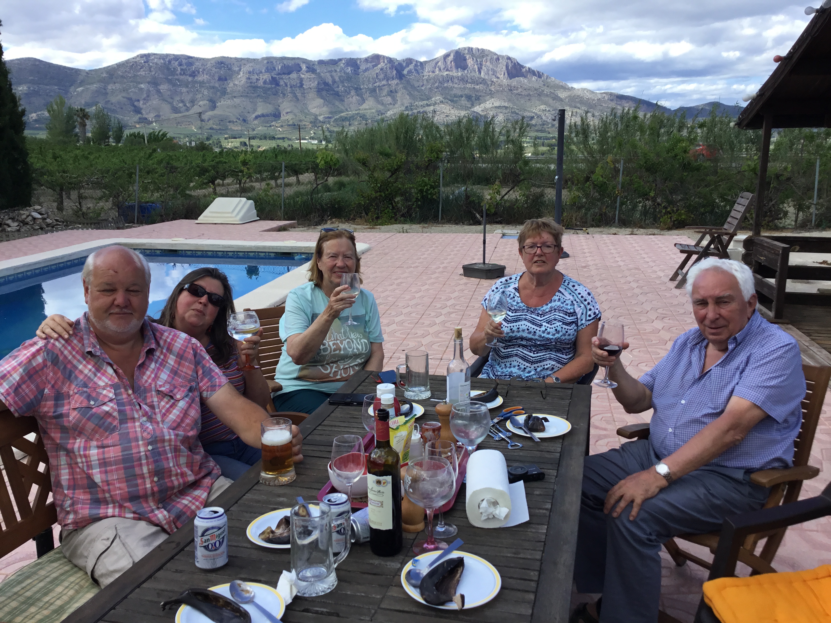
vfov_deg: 45.4
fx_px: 744
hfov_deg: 58.4
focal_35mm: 31
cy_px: 312
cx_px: 416
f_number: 2.4
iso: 25
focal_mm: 3.3
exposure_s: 1/652
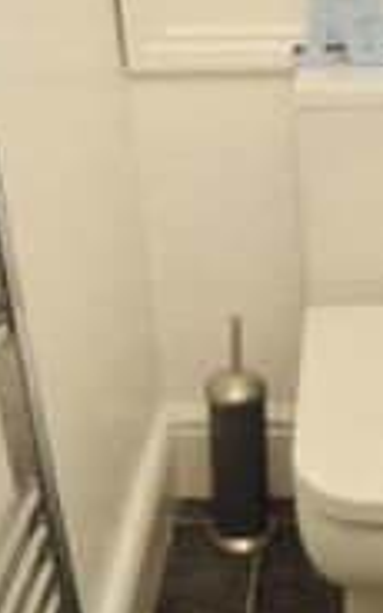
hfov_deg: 17.8
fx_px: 1186
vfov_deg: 28.9
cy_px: 355
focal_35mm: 71
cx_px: 400
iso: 640
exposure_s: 1/60
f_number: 3.5
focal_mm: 18
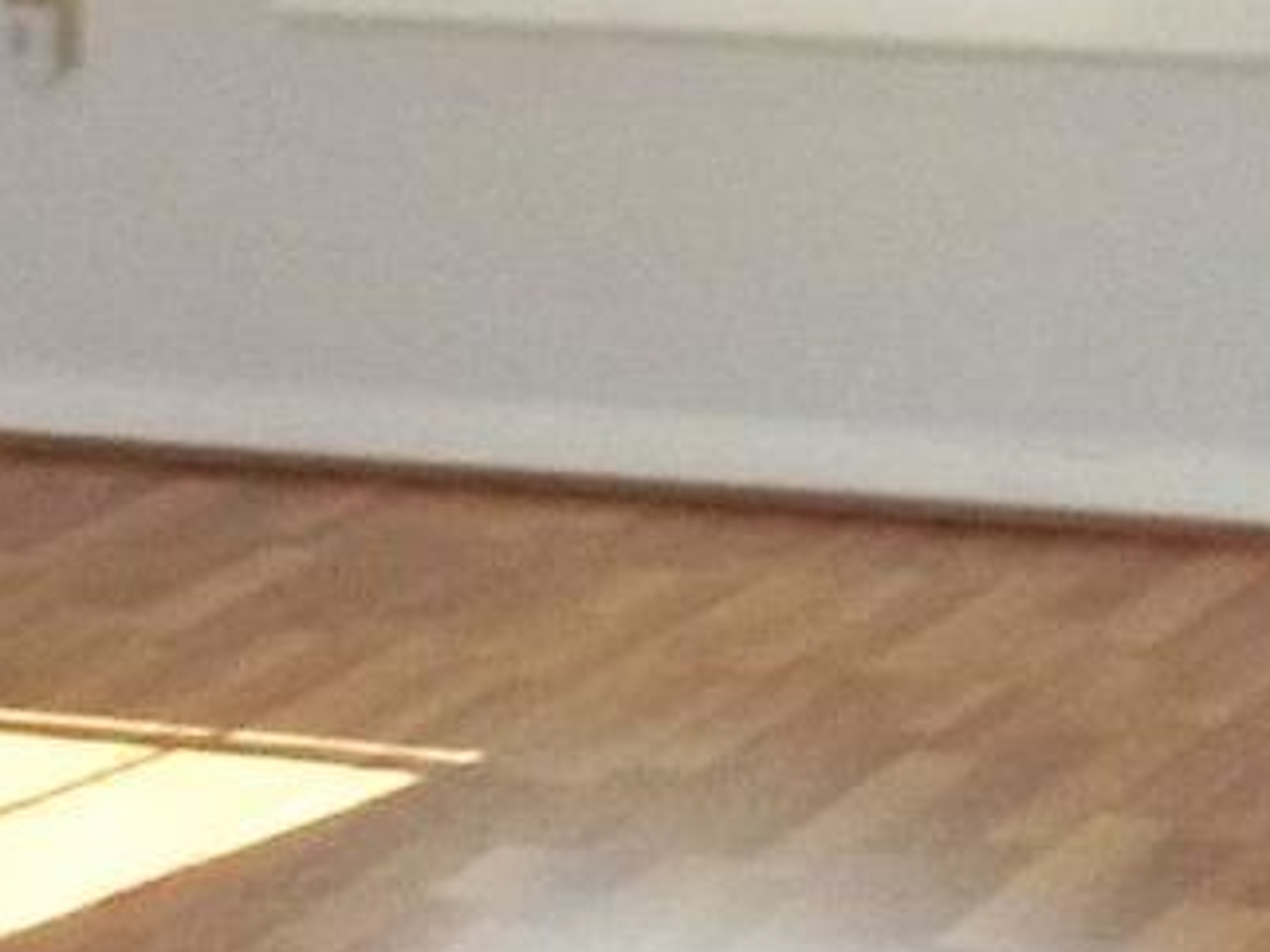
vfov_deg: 7.3
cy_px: 283
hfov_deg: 9.5
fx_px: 7445
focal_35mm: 203
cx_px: -515
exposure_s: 1/160
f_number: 2.9
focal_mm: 5.7
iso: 80
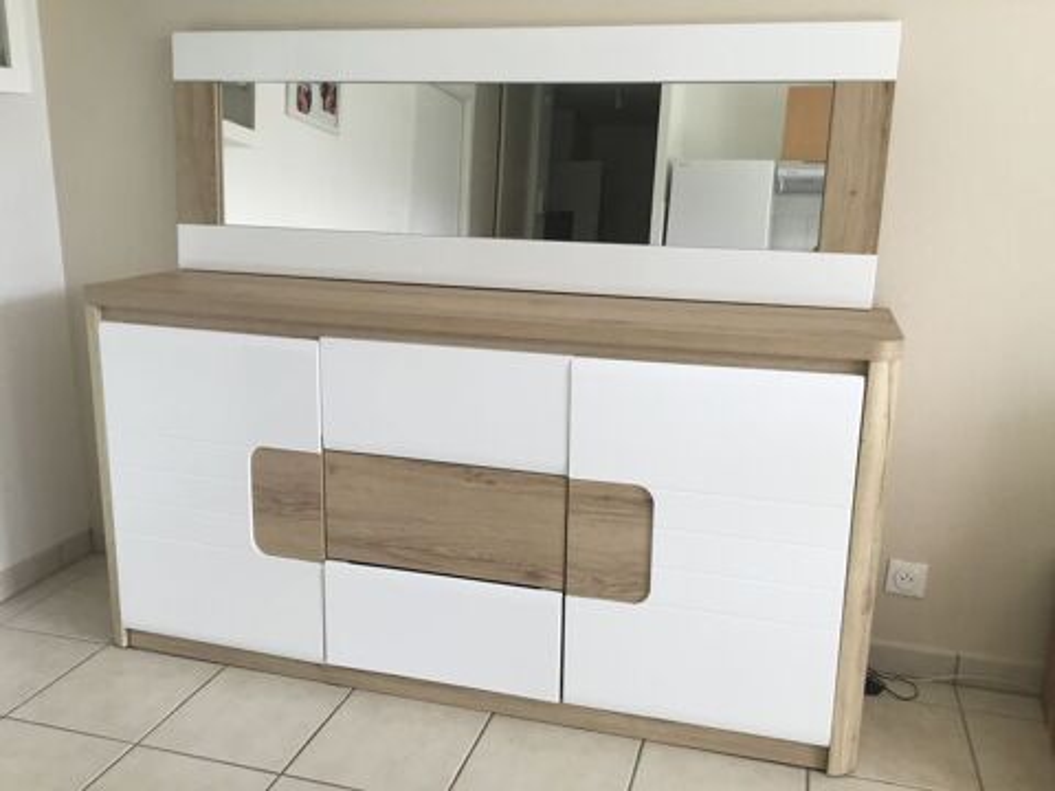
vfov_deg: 45.4
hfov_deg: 58.4
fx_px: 945
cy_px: 396
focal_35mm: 31
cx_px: 528
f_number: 2.4
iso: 32
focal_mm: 3.3
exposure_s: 1/30
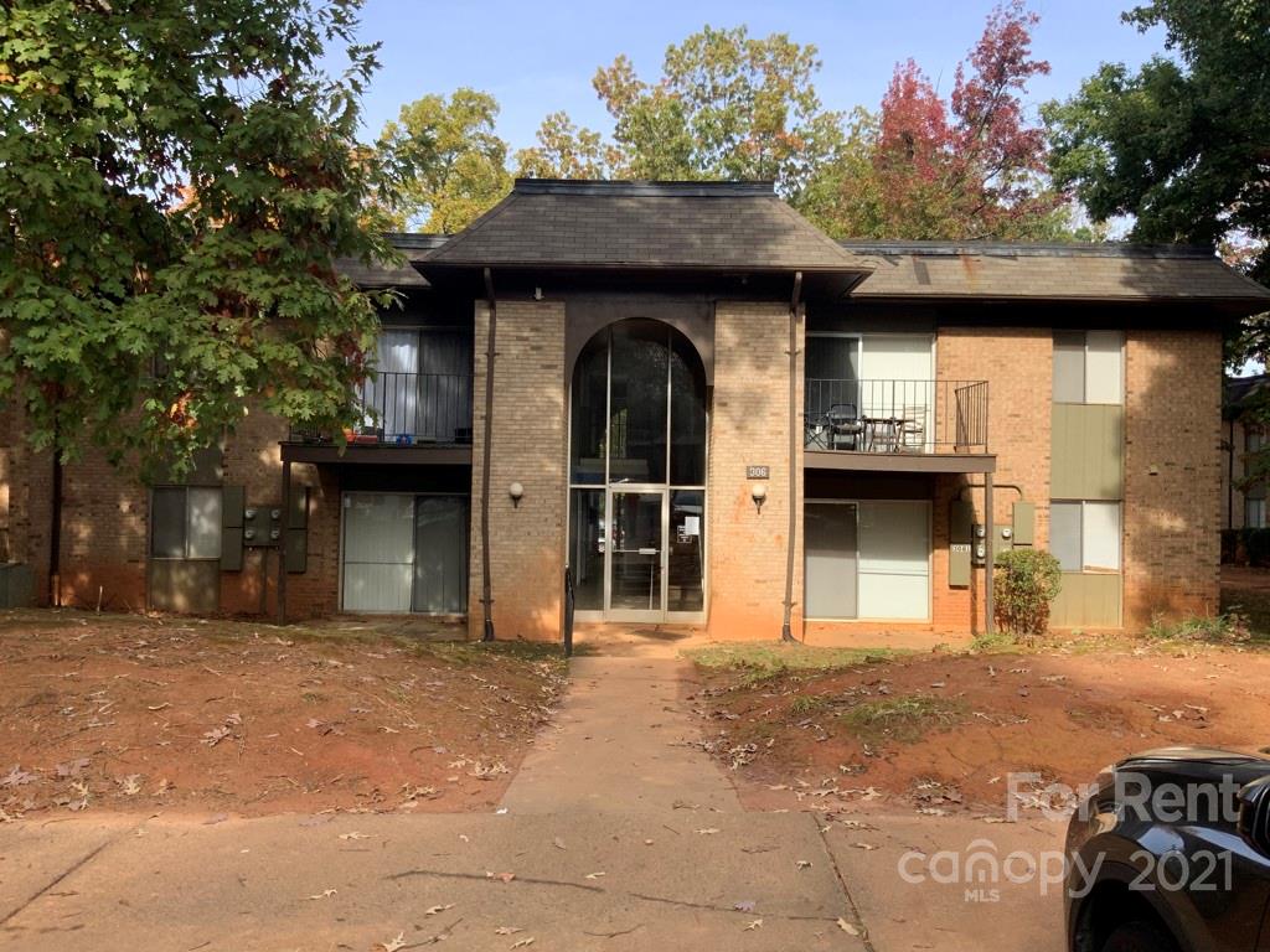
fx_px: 1064
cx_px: 635
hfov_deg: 61.7
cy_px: 476
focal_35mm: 29
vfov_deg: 48.2
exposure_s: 1/551
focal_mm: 3
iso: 16
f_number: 1.8
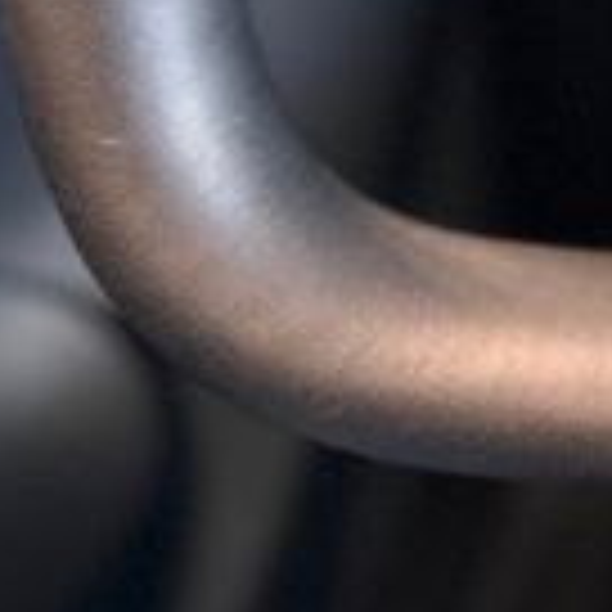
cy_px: -387
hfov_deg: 14.2
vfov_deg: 15.6
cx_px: 1278
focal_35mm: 100
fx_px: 2000
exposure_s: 1/40
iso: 640
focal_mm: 6.76
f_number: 1.78
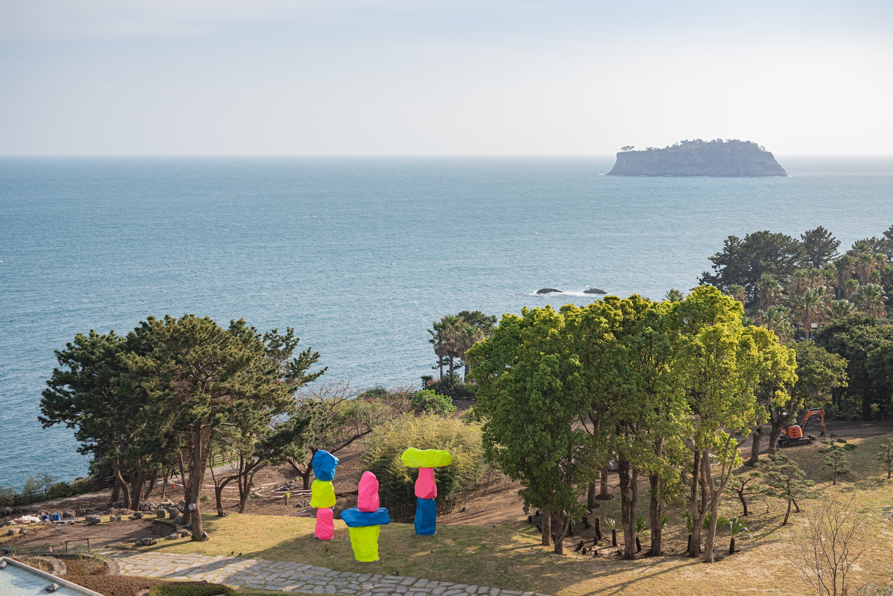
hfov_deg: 39.6
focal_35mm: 50
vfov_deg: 27.0
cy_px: 298
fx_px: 1240
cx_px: 446
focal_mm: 50
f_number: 2.2
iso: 100
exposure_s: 1/4000
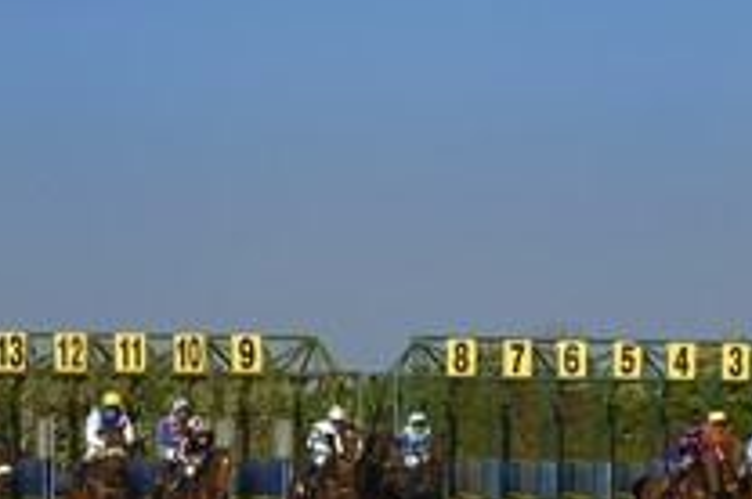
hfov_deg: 13.0
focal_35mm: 158
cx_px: 385
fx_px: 3295
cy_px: 477
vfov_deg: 8.6
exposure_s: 1/750
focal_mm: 52
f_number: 5
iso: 100
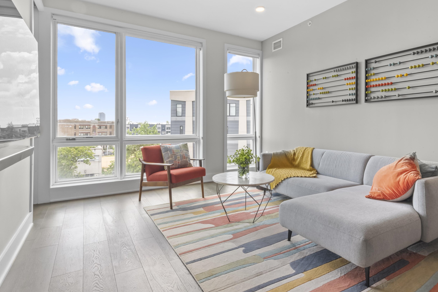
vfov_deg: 61.6
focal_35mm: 20
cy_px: 124
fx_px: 243
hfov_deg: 83.7
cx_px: 240
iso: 500
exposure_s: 1/3
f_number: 22
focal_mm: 16
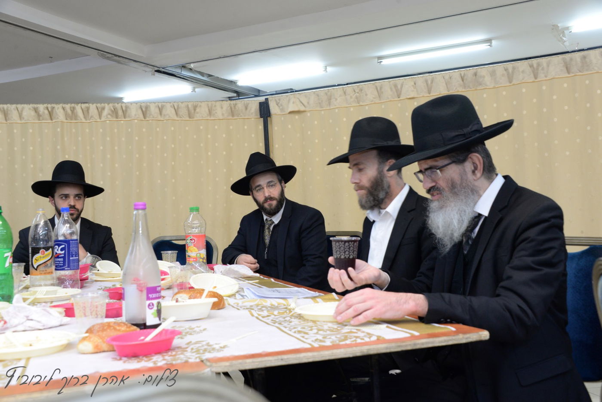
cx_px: 301
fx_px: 636
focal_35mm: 38
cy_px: 201
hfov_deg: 50.7
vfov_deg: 35.1
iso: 2000
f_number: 7.1
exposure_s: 1/60
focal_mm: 38
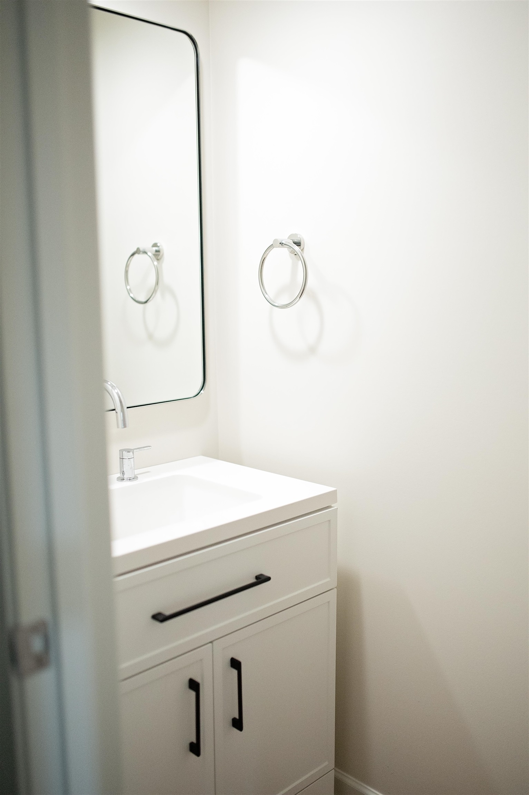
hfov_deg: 37.8
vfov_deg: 54.5
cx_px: 264
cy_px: 398
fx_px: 773
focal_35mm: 35
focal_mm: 35
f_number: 1.8
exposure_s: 1/2000
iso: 5000
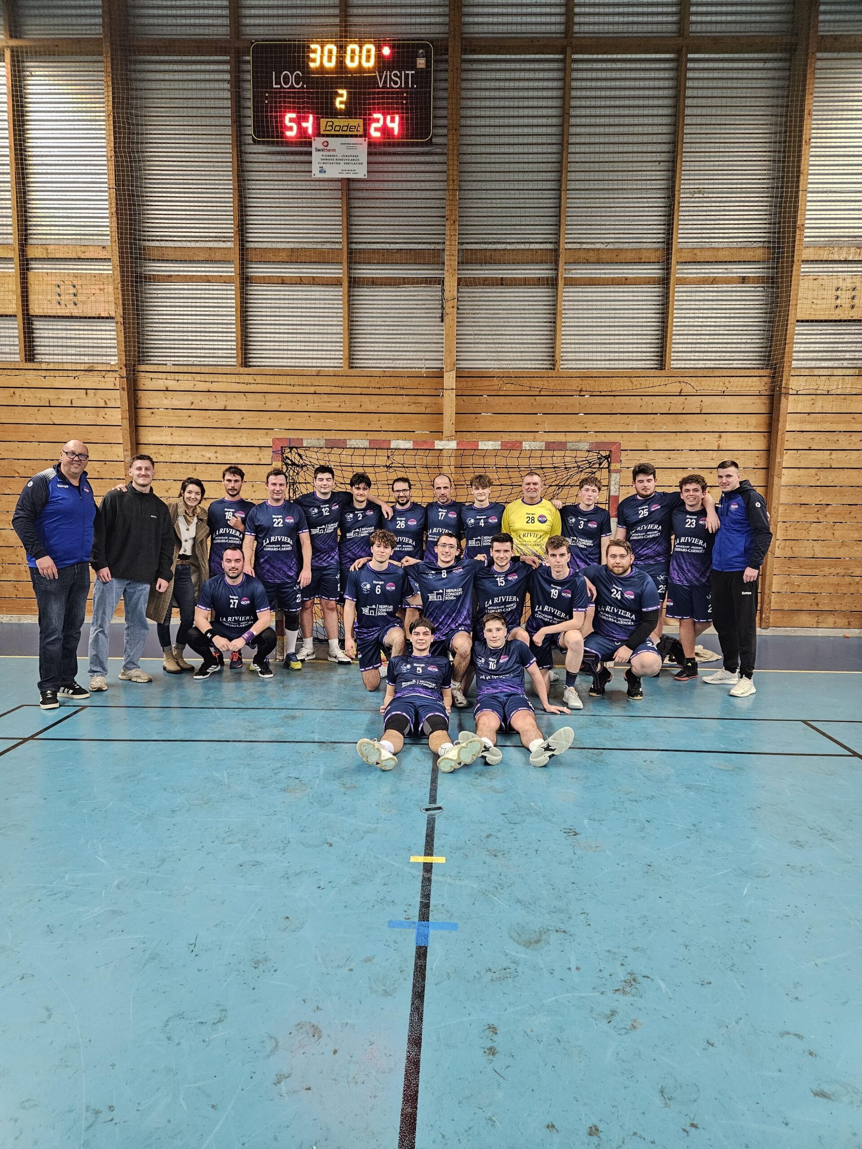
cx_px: 431
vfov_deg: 73.9
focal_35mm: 23
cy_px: 574
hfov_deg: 58.9
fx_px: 764
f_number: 1.8
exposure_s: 1/100
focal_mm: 5.4
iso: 800
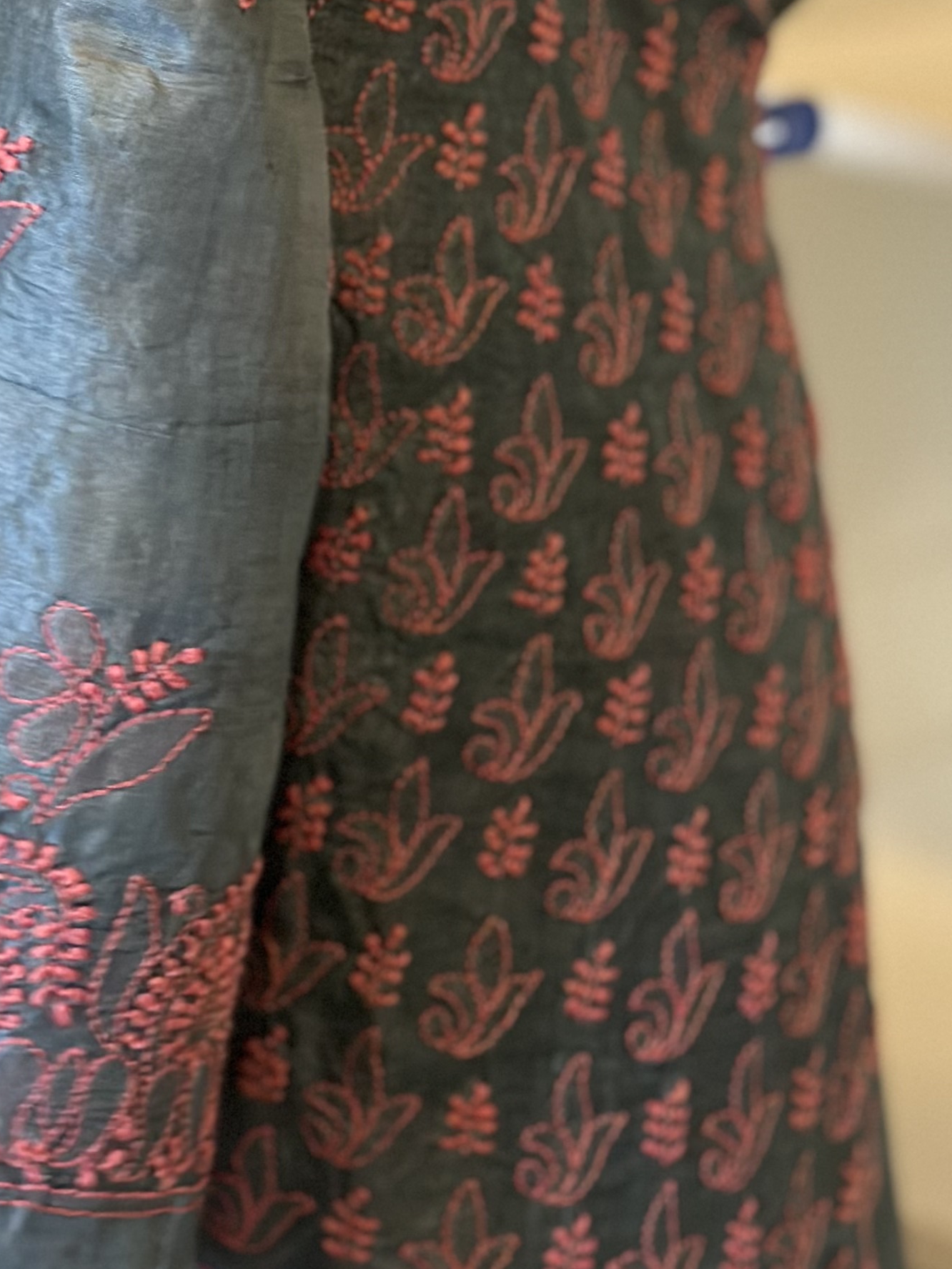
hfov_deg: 13.6
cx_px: 294
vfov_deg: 17.6
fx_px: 3997
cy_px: 9
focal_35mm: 109
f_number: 1.78
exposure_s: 1/33
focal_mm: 6.86
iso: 640
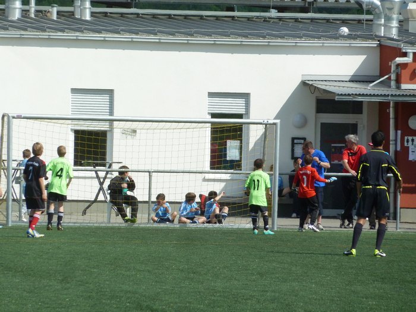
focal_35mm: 300
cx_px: 208
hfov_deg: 6.6
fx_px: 3605
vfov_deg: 5.0
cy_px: 156
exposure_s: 1/1000
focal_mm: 49.2
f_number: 5.6
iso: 200
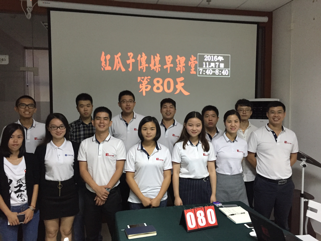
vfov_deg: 48.2
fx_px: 269
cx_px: 160
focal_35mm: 29
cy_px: 120
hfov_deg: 61.7
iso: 250
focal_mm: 4.15
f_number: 2.2
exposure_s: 1/17
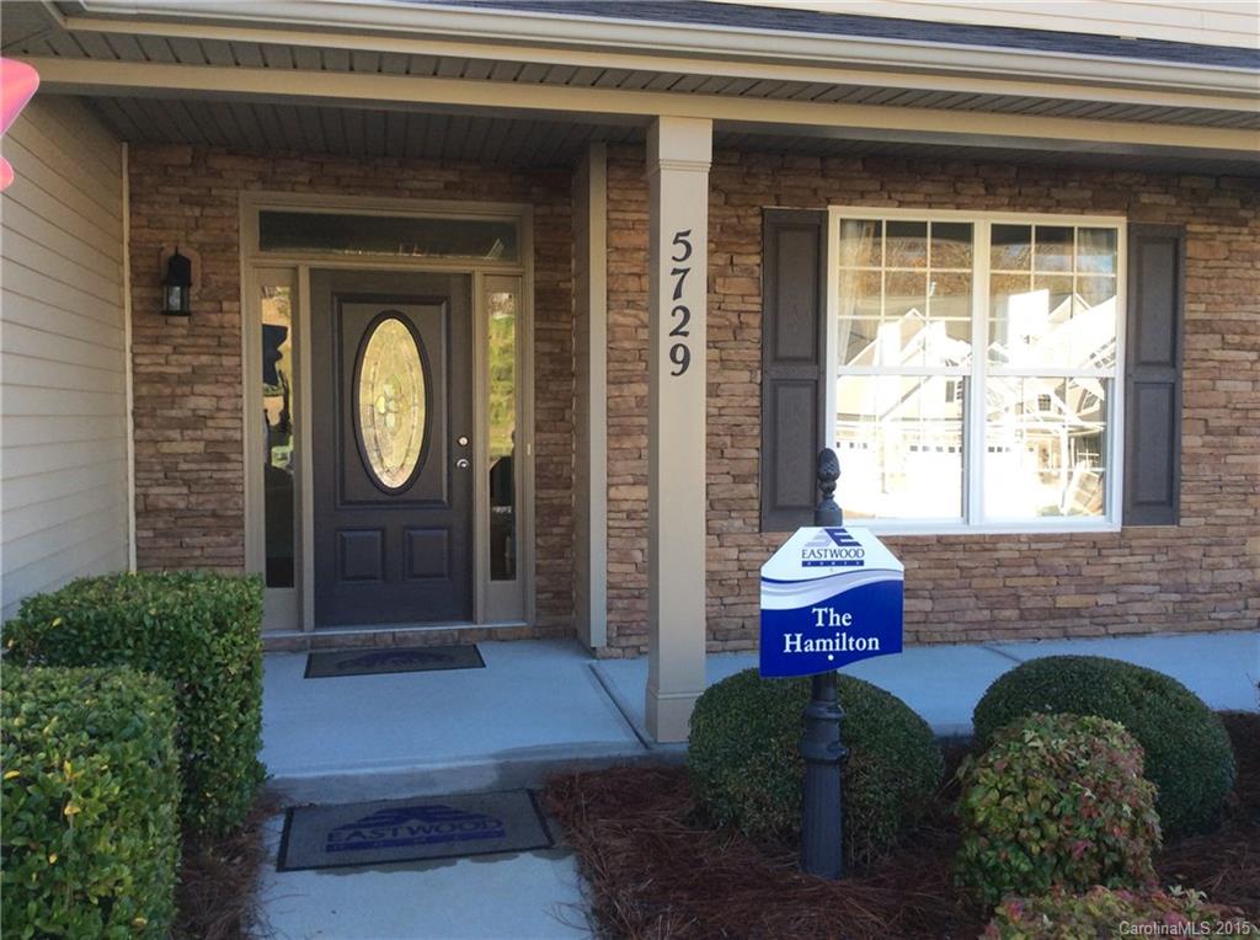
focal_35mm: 32
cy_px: 470
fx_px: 1163
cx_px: 630
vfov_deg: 44.0
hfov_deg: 56.9
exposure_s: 1/143
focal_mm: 3.3
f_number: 2.4
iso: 32
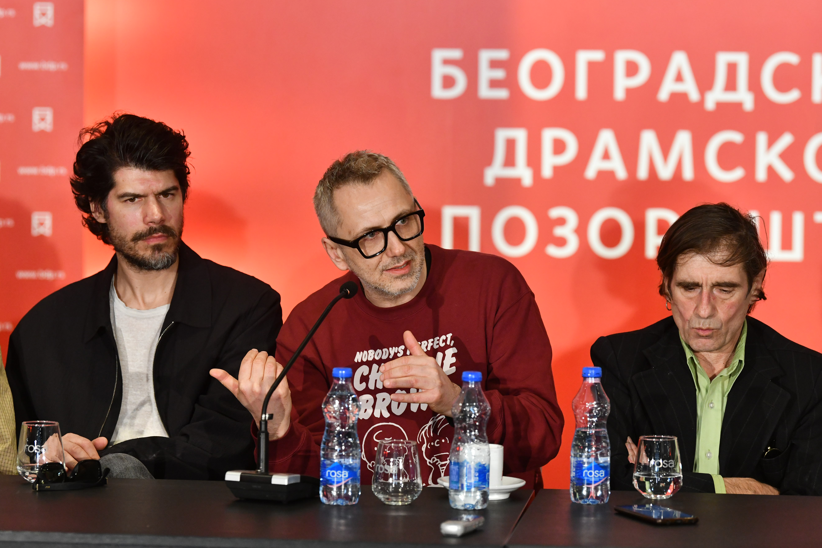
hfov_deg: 14.7
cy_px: 274
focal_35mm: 140
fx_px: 3196
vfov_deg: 9.8
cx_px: 411
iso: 2000
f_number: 4
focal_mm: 140
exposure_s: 1/320
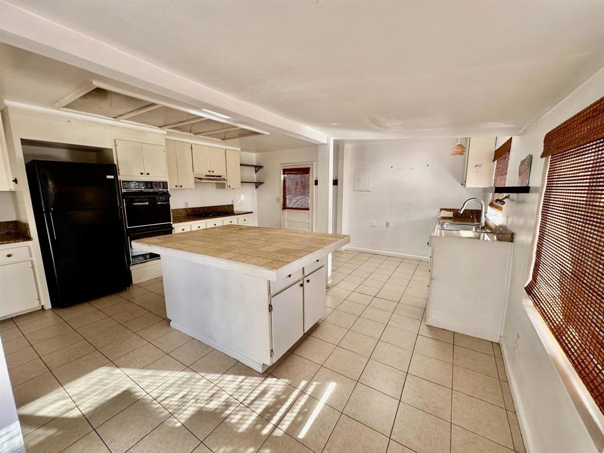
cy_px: 226
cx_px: 302
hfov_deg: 102.1
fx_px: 244
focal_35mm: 14
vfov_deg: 85.7
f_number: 2.2
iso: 64
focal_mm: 2.22
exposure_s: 1/99
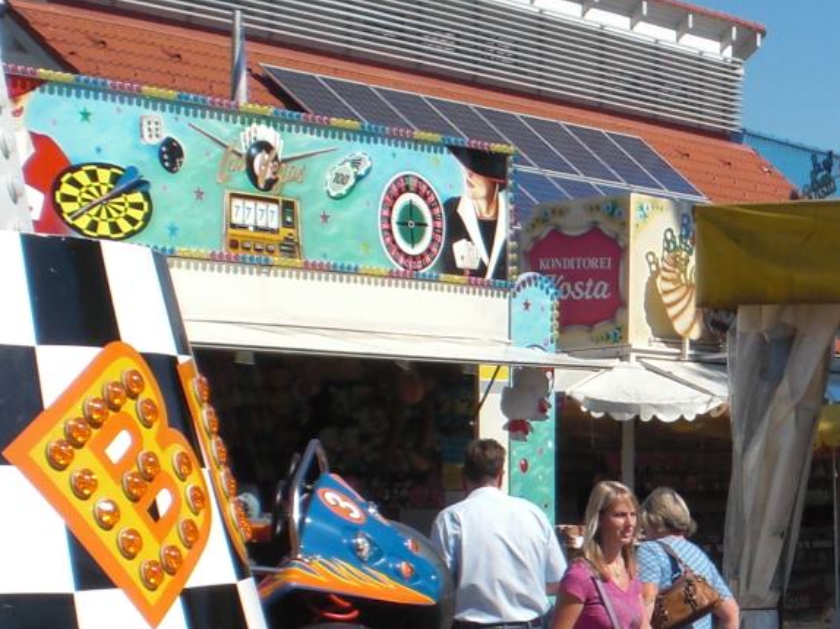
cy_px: 688
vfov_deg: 13.7
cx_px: 953
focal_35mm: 106
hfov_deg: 17.8
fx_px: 2571
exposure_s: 1/500
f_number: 5.6
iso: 64
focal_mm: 6.3
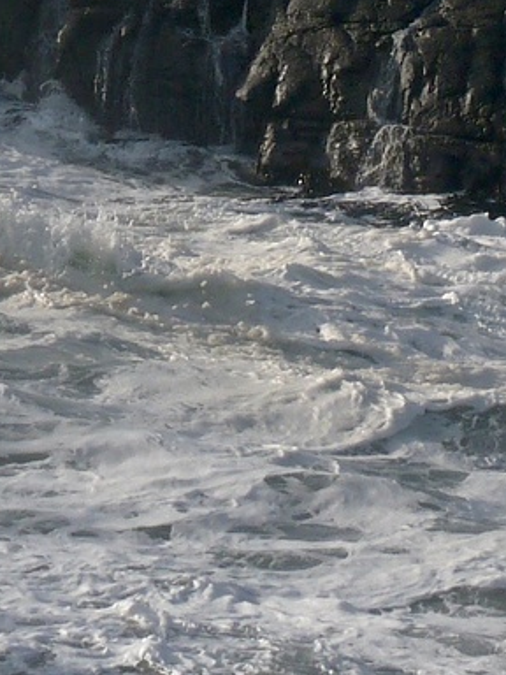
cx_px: 571
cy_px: -295
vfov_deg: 7.9
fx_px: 4795
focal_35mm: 246
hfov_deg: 6.0
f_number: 7.1
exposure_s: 1/500
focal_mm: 10.4
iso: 100
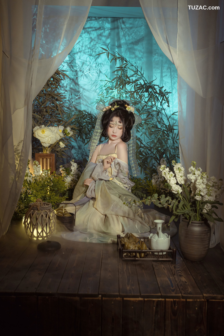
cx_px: 112
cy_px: 168
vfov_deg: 54.4
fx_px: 327
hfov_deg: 37.9
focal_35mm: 35
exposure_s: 1/60
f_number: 3.5
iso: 640
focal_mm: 35
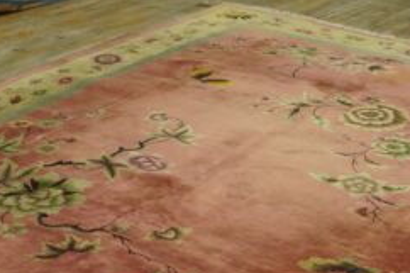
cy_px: 335
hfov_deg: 29.8
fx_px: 763
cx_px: 283
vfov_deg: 19.1
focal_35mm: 67
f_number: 4
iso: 640
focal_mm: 18
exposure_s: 1/60
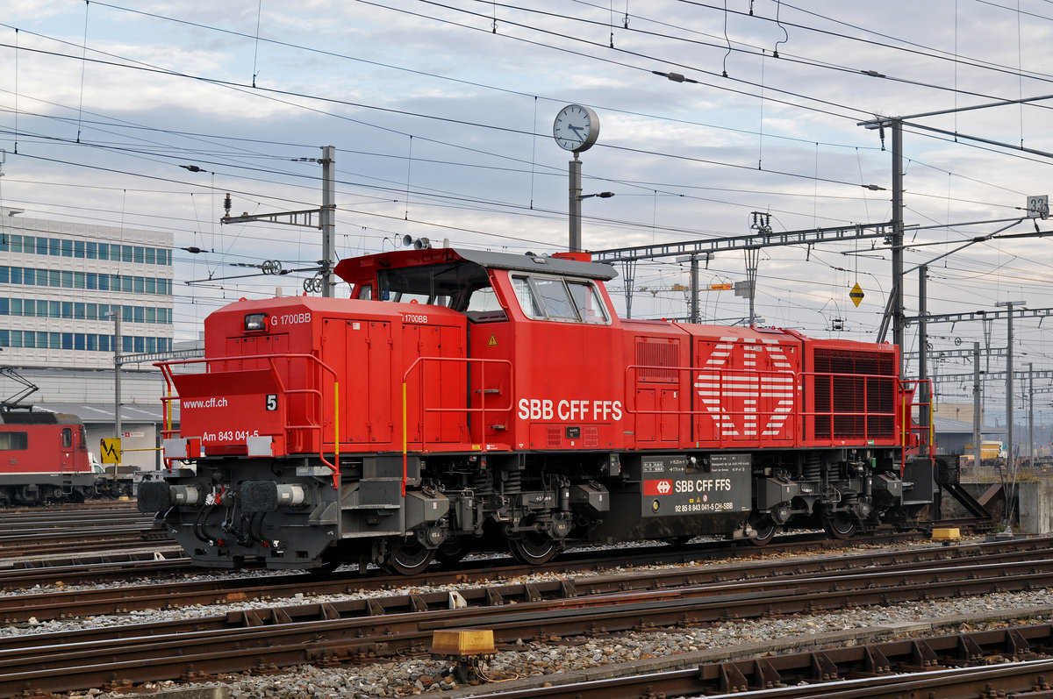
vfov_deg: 20.6
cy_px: 350
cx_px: 526
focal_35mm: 66
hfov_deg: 30.5
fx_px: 1928
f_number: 5.6
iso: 250
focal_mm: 44
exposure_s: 1/125
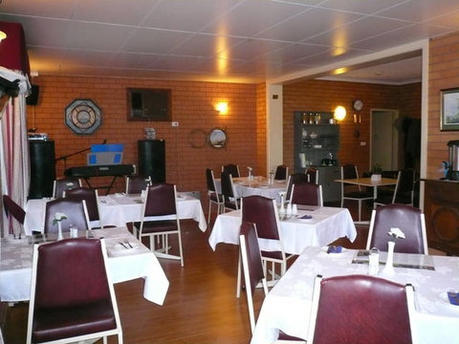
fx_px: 424
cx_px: 230
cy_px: 172
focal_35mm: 32
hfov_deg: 56.8
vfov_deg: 44.2
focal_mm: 5.2
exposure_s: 1/30
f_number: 2.9
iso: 400
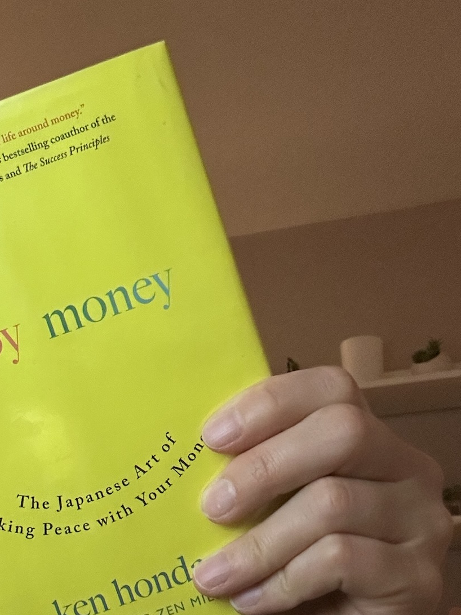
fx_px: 977
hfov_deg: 26.0
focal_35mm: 55
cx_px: 77
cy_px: 514
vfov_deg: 33.7
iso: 250
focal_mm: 2.69
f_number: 1.9
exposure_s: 1/40
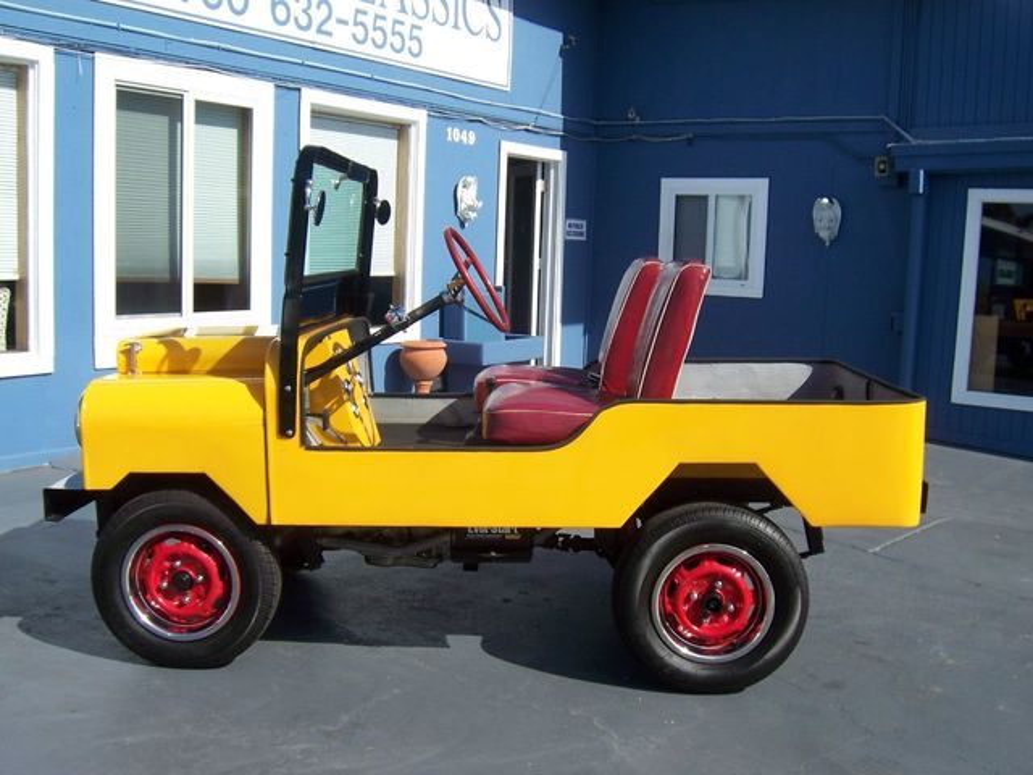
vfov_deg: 39.7
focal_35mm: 36
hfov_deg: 51.4
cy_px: 388
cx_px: 516
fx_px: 1074
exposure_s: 1/500
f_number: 4.5
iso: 80
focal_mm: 6.2
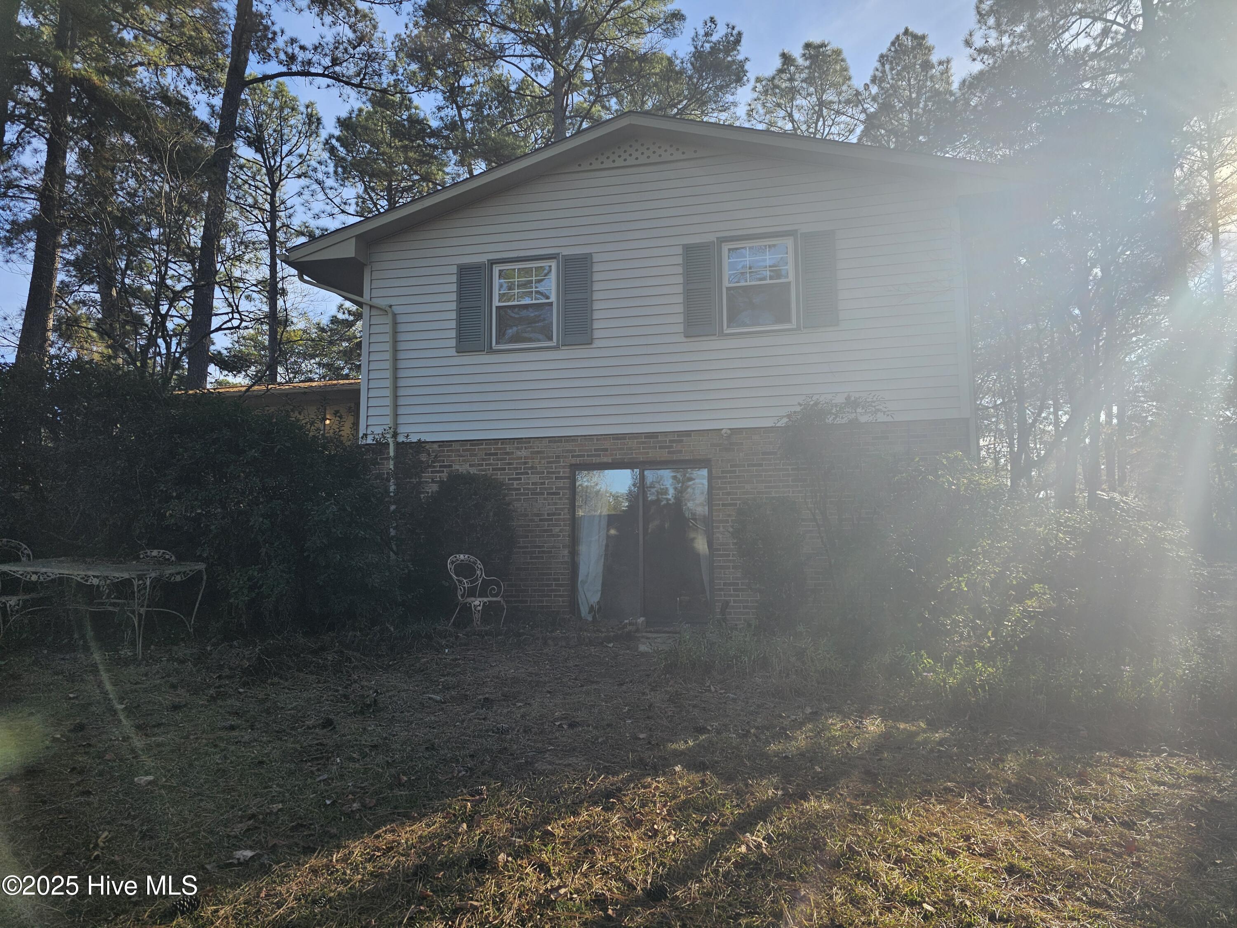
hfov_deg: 73.9
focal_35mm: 23
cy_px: 464
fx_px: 822
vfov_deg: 58.9
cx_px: 618
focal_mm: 6.3
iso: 10
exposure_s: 1/337
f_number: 1.7
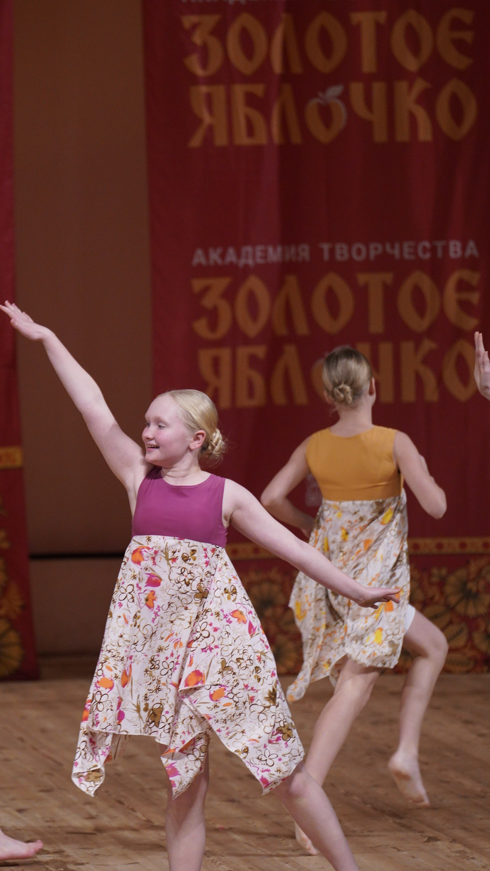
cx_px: 177
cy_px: 471
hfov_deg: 3.7
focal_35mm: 324
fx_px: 7485
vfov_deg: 6.7
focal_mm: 180
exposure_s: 1/400
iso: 1250
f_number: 2.8
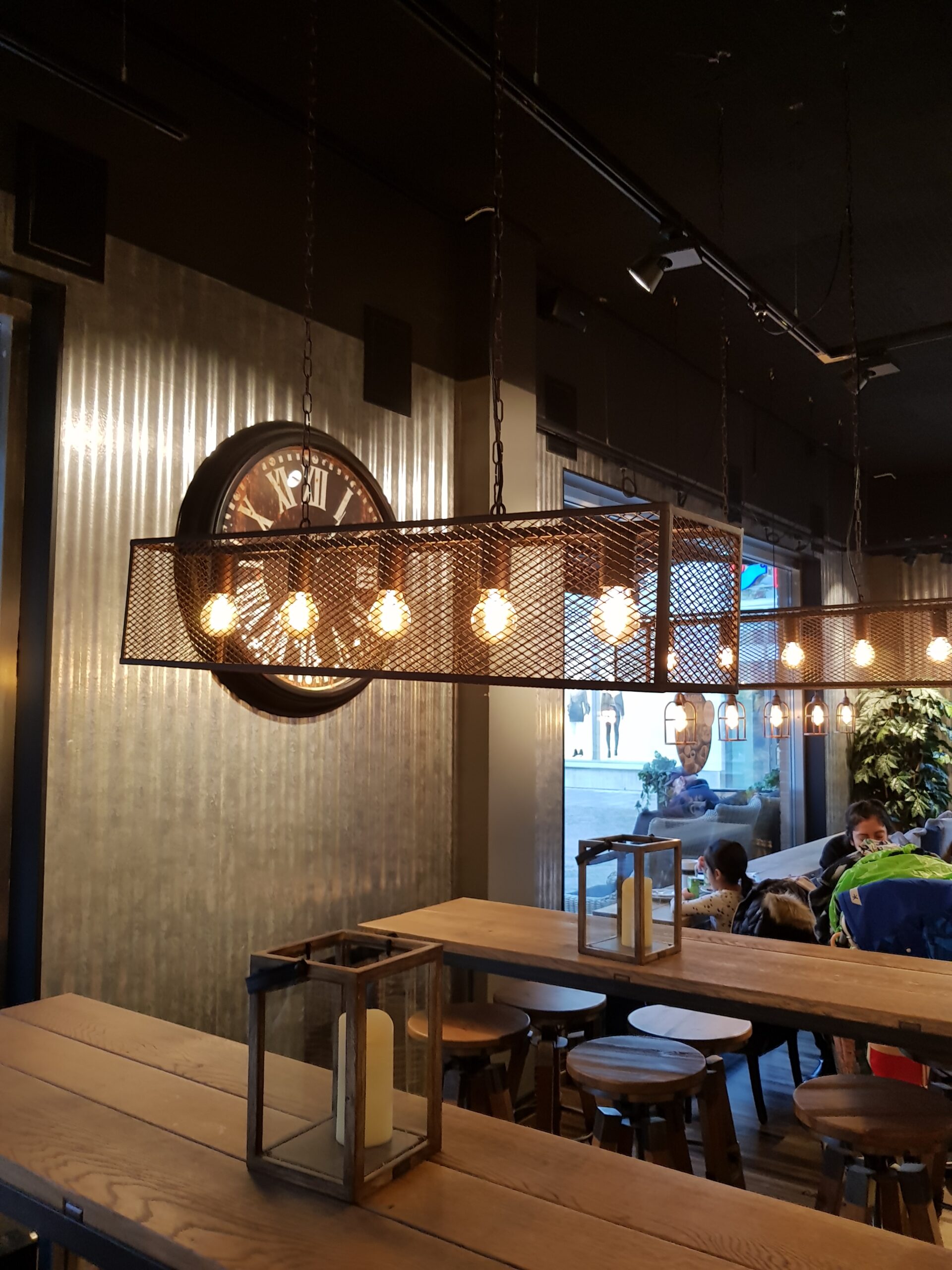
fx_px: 953
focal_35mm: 26
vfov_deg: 67.3
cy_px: 635
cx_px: 476
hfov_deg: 53.1
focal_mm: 4.2
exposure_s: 1/50
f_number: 1.7
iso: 125
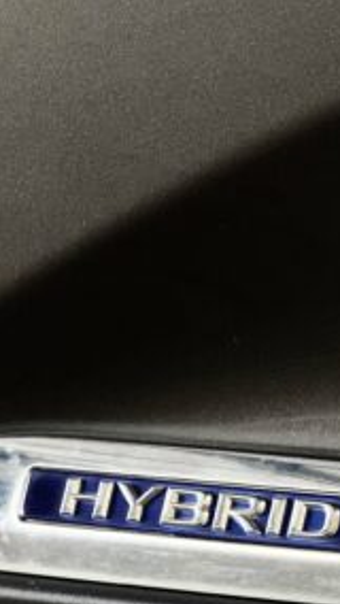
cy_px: 291
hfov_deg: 5.2
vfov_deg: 9.1
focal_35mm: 236
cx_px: 168
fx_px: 3778
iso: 250
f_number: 2.8
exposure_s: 1/62
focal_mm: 9
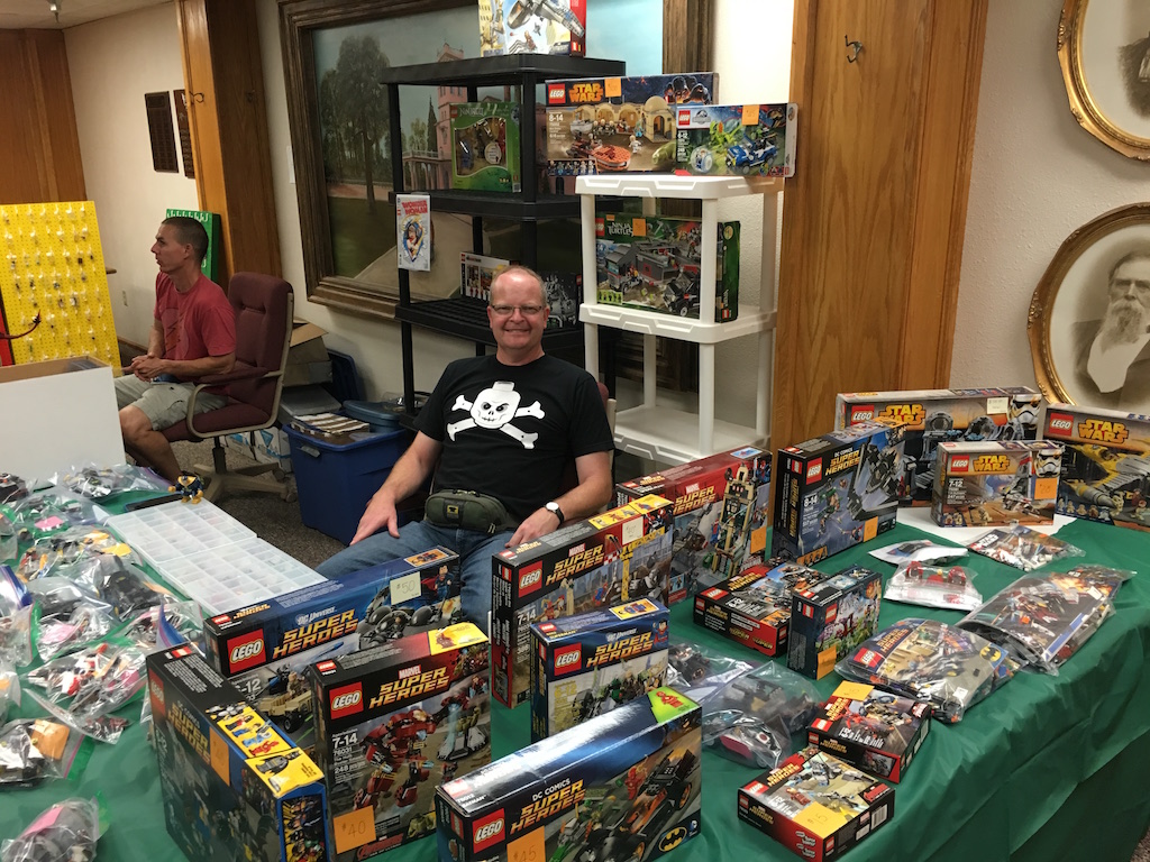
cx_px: 575
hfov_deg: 61.7
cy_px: 431
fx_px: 963
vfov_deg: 48.2
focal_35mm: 29
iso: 100
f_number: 2.2
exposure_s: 1/30
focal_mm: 4.15
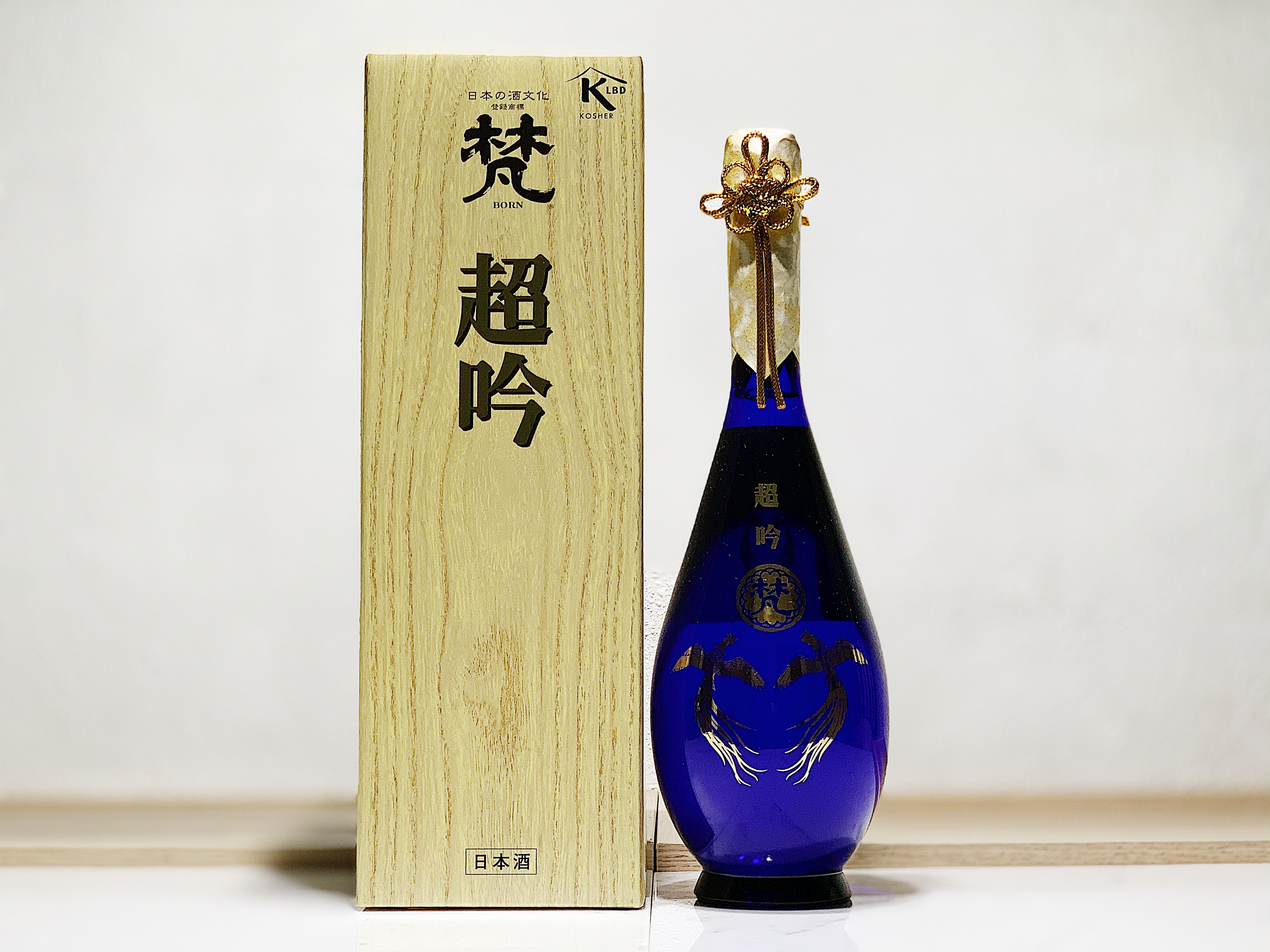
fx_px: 1908
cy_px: 476
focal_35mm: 52
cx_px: 635
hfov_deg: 36.8
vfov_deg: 28.0
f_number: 2.4
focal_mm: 6
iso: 64
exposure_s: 1/50
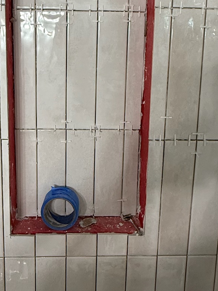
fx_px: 311
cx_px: 88
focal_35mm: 37
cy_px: 92
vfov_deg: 49.1
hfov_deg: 38.5
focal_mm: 2.22
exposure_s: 1/67
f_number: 2.2
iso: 320
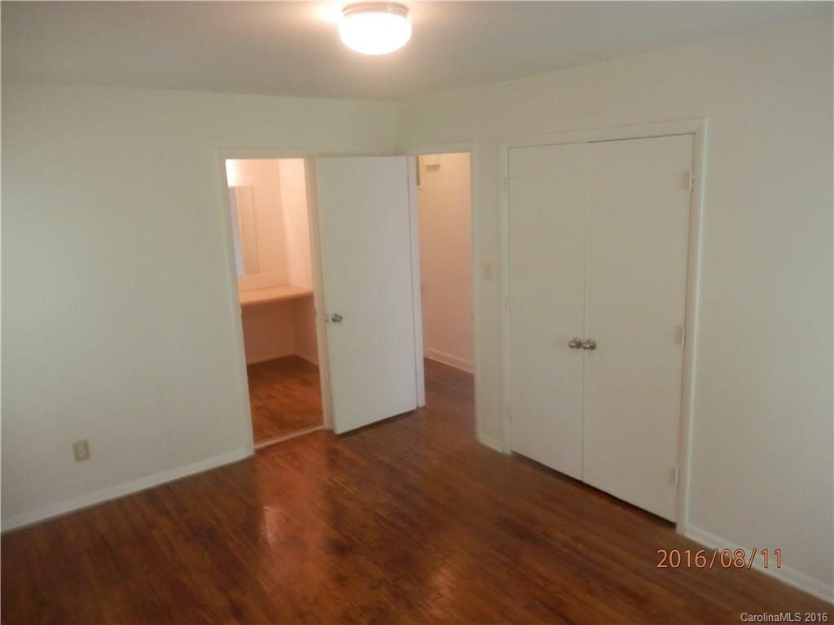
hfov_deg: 69.4
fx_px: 602
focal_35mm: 25
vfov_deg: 54.9
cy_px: 312
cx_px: 417
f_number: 3
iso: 200
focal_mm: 4.5
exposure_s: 1/20
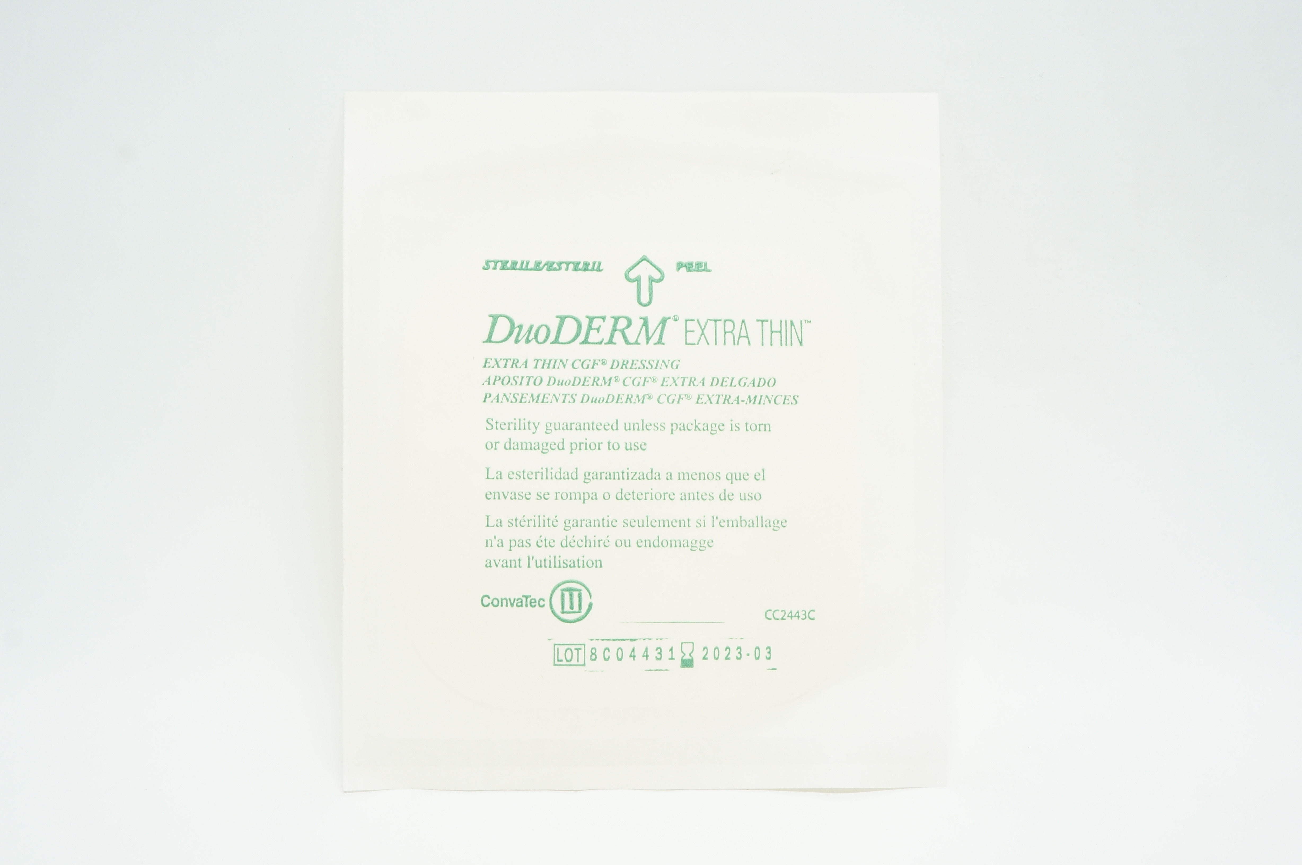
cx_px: 651
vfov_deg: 35.4
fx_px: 1355
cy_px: 432
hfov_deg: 51.3
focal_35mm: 38
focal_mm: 25
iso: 400
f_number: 11
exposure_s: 1/15
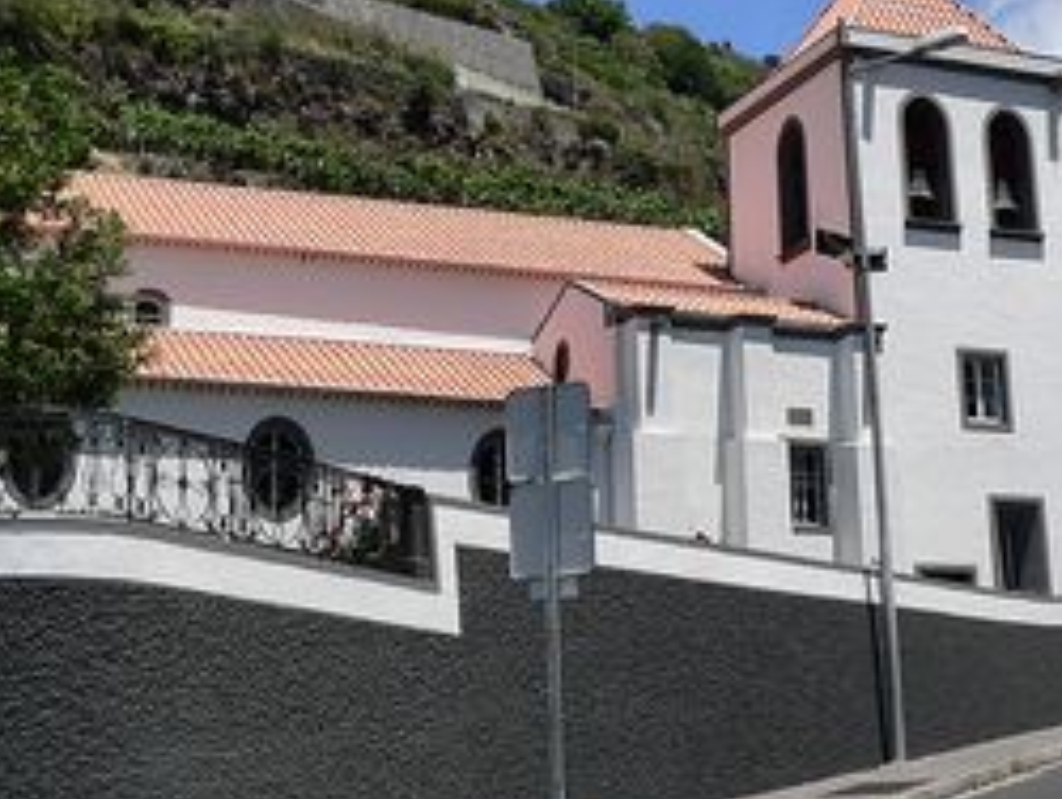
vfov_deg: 20.4
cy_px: 295
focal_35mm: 72
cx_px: 641
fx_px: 2211
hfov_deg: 26.9
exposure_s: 1/500
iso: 80
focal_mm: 6
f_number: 5.2
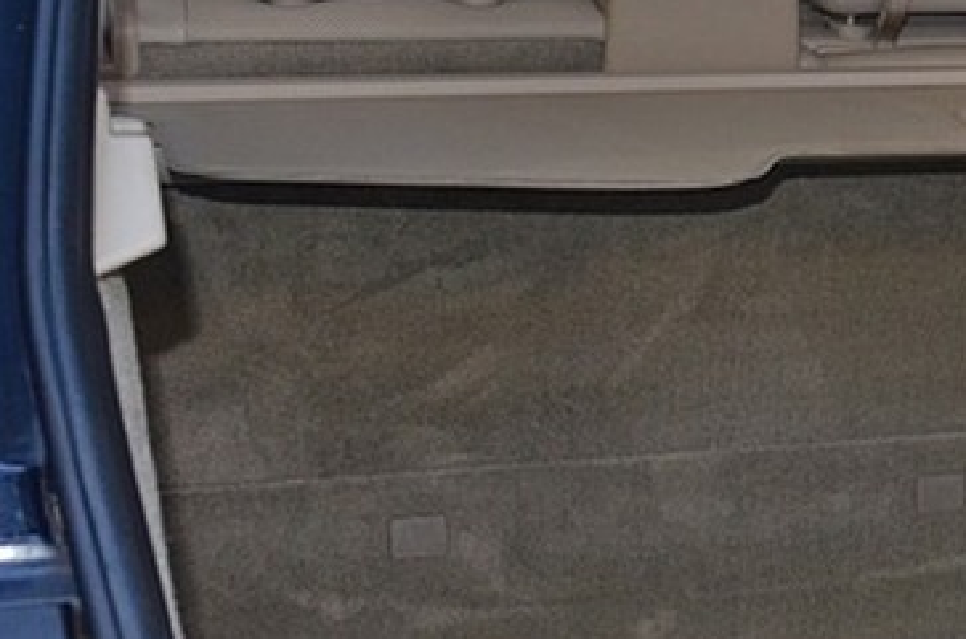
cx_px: 1210
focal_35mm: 95
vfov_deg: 14.3
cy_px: 502
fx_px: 2544
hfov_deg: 20.0
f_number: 3.5
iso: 360
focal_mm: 18
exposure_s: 1/125
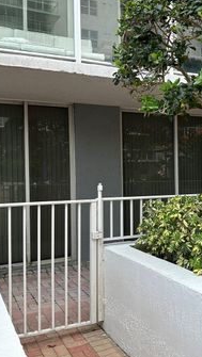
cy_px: 171
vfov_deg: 51.6
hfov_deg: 30.0
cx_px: 152
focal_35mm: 39
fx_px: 371
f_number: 1.78
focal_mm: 6.86
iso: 80
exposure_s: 1/577
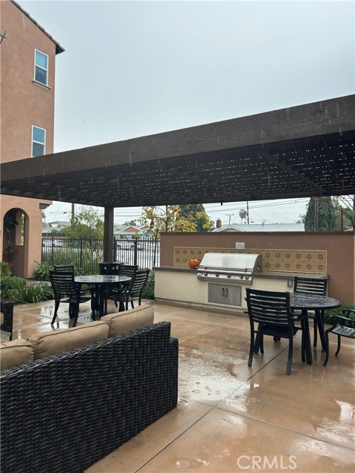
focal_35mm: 26
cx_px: 178
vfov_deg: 67.3
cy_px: 236
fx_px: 356
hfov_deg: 53.1
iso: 40
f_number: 1.5
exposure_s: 1/264
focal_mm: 5.7
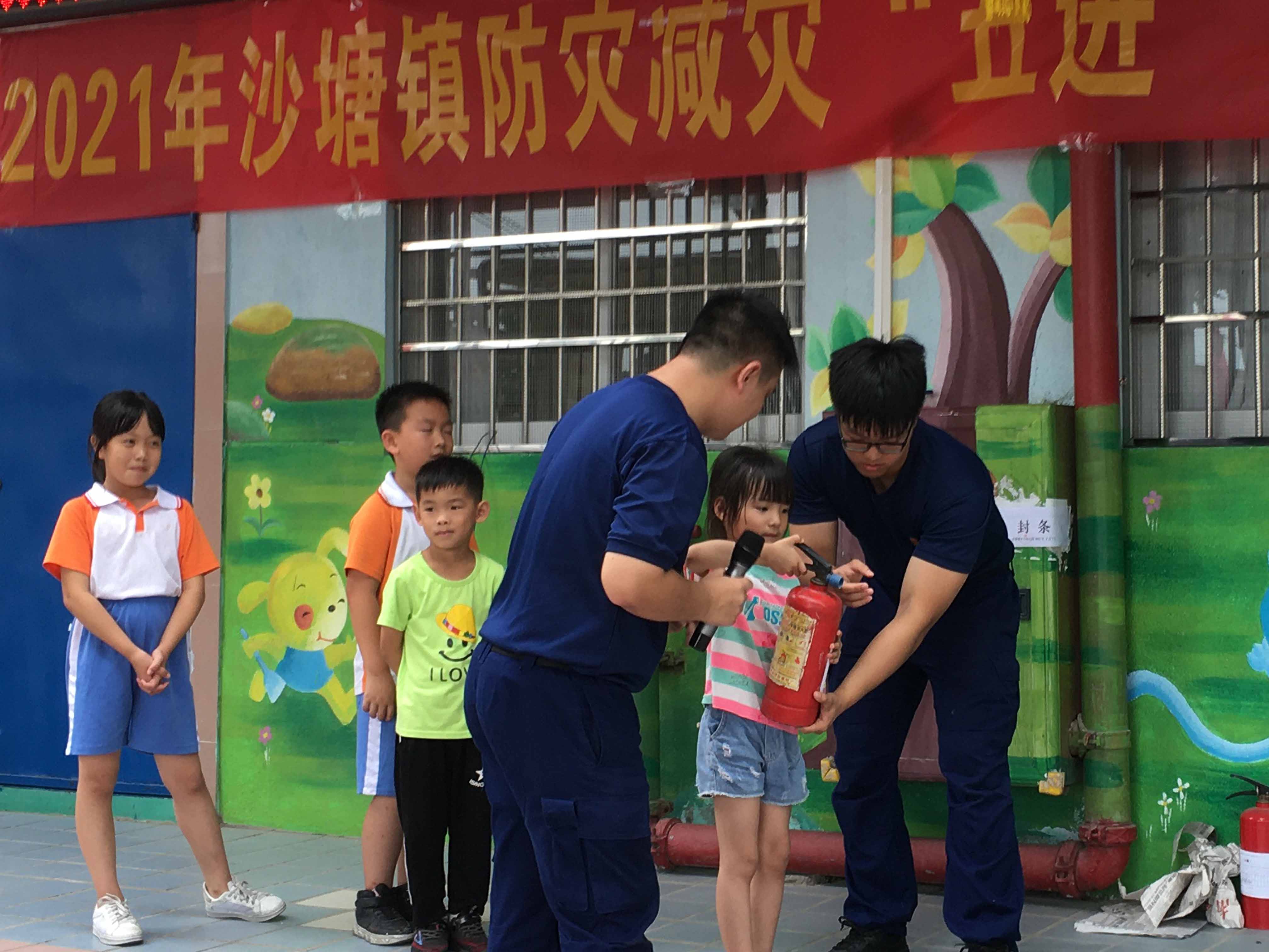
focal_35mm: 29
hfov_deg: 61.7
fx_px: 1063
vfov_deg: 48.2
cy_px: 476
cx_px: 634
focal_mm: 4.15
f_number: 2.2
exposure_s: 1/116
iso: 25
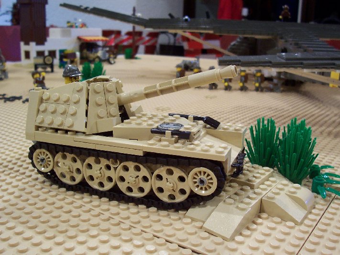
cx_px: 170
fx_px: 363
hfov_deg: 50.1
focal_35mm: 37
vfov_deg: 38.7
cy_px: 128
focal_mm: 5.6
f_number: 2.8
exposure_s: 1/30
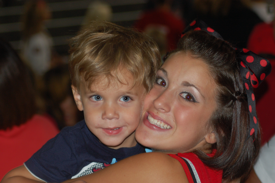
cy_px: 92
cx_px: 138
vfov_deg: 13.0
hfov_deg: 19.5
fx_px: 801
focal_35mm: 105
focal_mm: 70
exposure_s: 1/60
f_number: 4
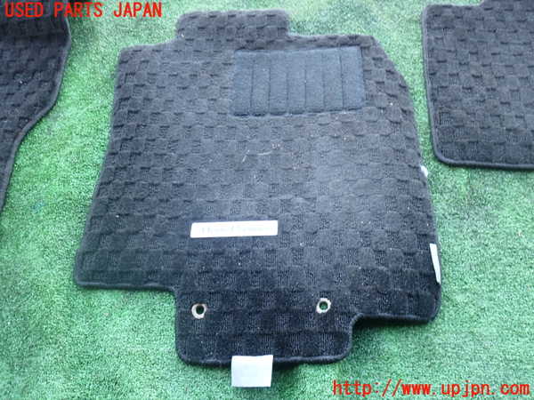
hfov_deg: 60.0
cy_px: 200
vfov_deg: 46.8
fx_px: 463
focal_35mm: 30
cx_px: 267
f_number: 2.3
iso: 200
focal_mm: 5.4
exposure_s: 1/50
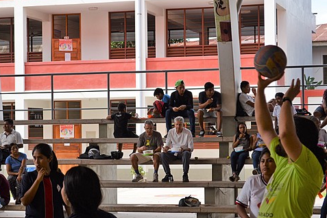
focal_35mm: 111
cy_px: 111
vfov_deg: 12.4
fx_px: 1005
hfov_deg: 18.4
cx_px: 123
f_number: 5.6
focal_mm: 55
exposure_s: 1/320
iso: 200
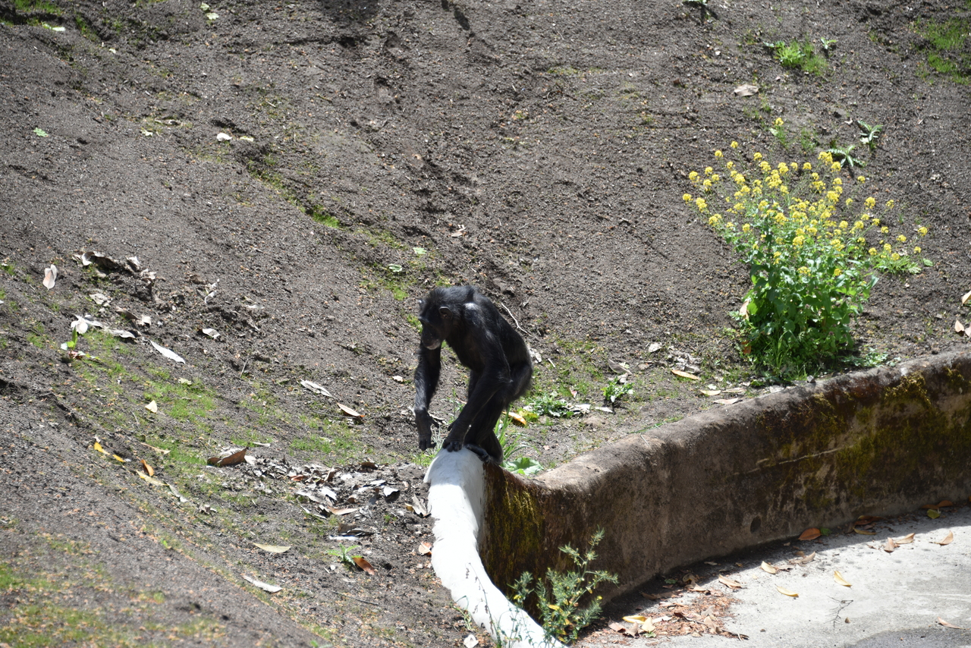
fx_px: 4316
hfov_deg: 12.8
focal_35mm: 160
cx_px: 486
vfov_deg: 8.6
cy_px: 324
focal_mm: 160
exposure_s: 1/320
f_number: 5.6
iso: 140
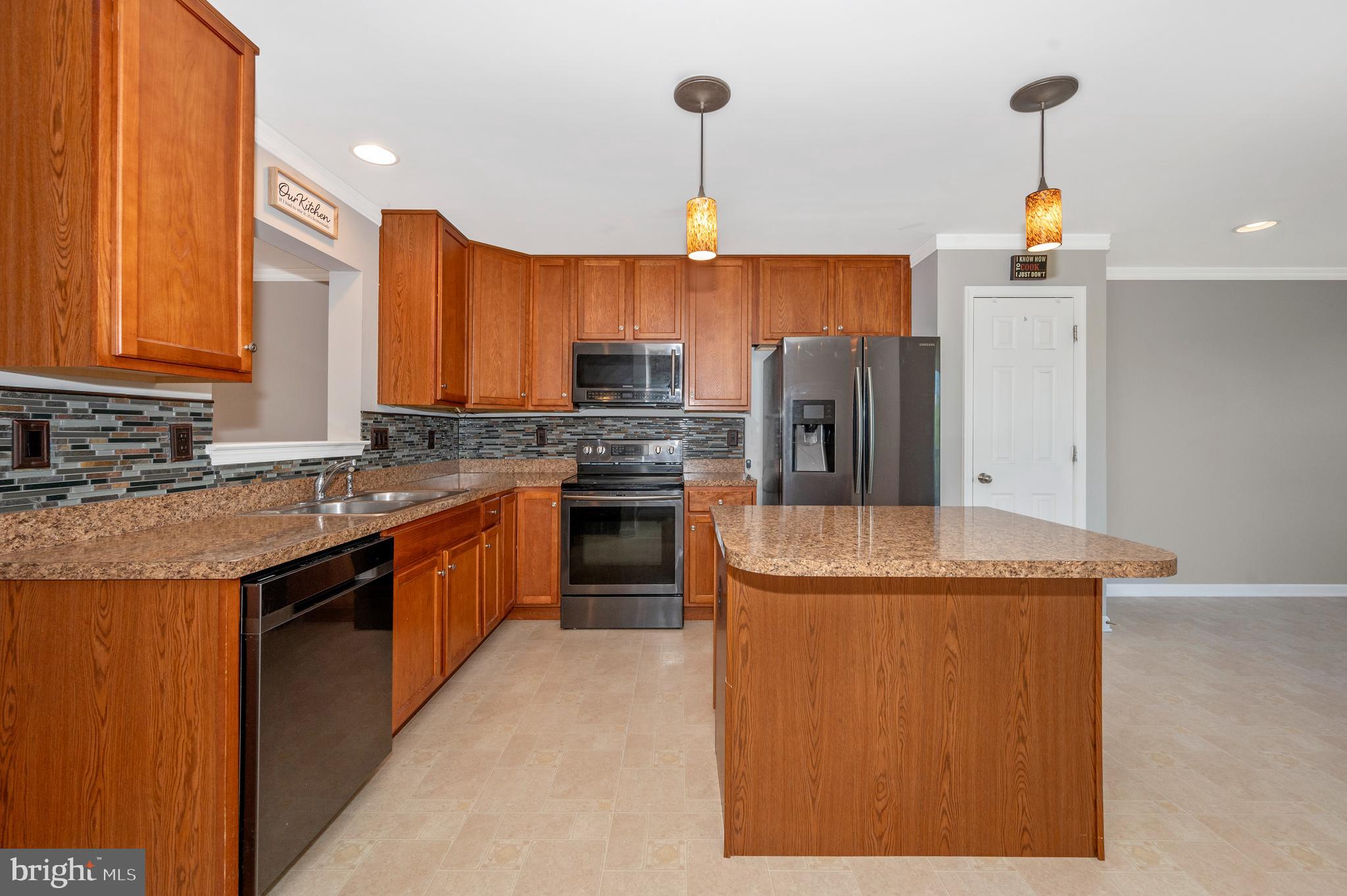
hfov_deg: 104.3
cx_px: 674
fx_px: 523
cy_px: 448
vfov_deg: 81.1
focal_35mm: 14
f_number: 8
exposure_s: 1/100
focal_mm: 14
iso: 500
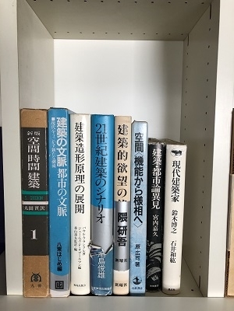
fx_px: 252
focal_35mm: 28
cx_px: 117
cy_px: 156
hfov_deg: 49.7
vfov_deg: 63.4
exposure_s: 1/40
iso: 25
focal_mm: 3.99
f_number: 1.8
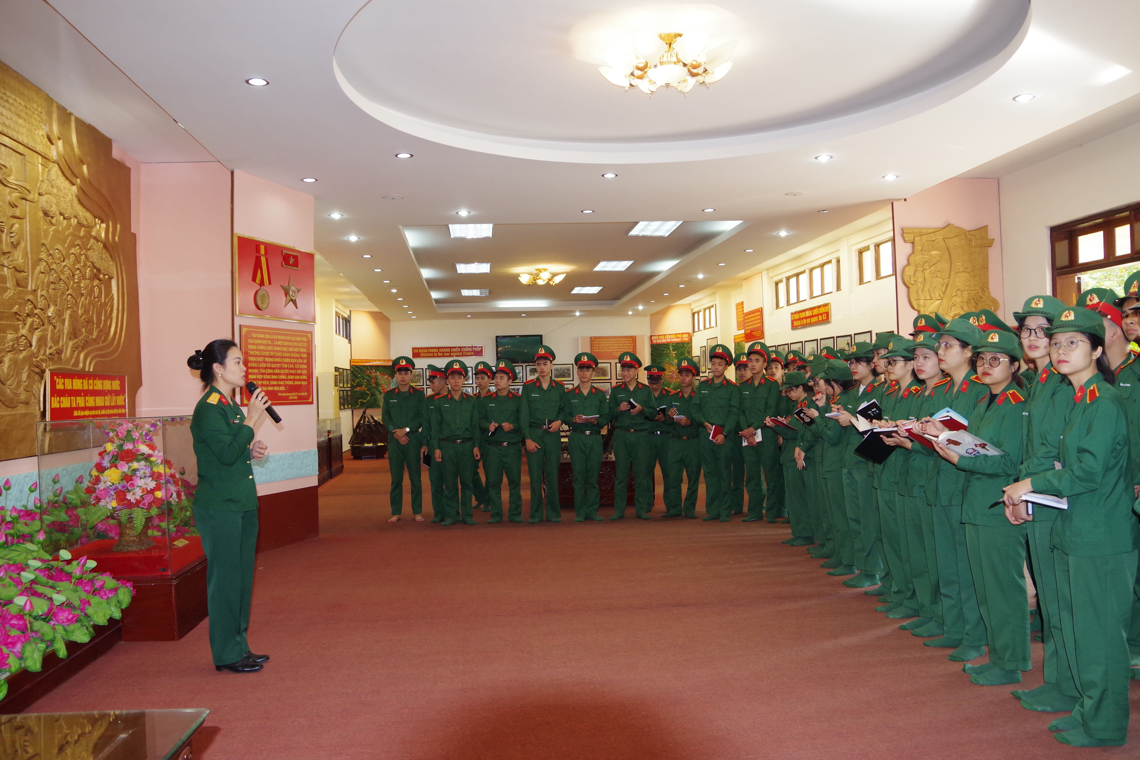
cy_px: 380
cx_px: 570
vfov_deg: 47.9
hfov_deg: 67.4
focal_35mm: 27
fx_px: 855
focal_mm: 18
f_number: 5.6
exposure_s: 1/60
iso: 800
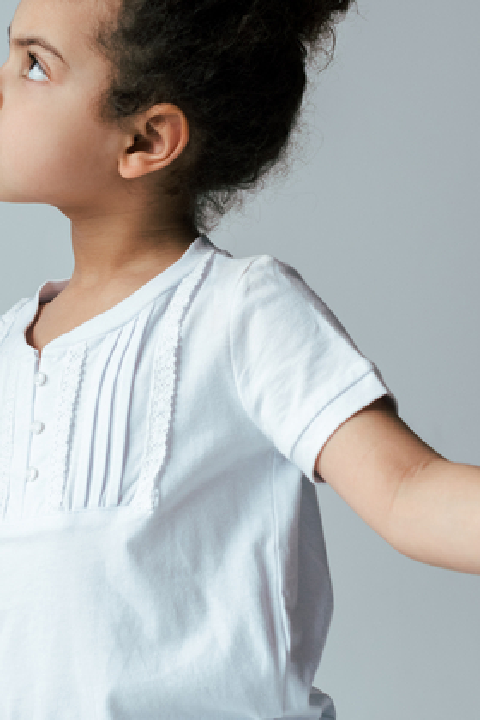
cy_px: 261
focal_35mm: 119
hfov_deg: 11.5
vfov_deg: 17.2
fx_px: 2380
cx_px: 109
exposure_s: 1/160
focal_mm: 50
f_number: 4
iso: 500
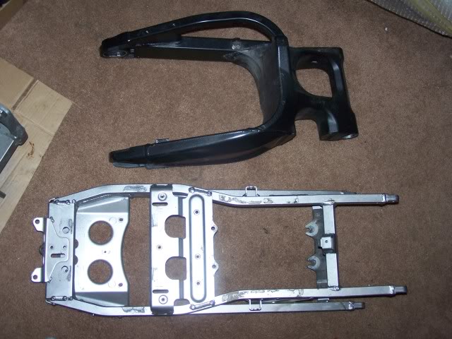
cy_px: 170
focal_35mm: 48
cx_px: 226
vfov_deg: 30.3
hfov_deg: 39.7
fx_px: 627
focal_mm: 8
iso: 80
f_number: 3
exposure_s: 1/60
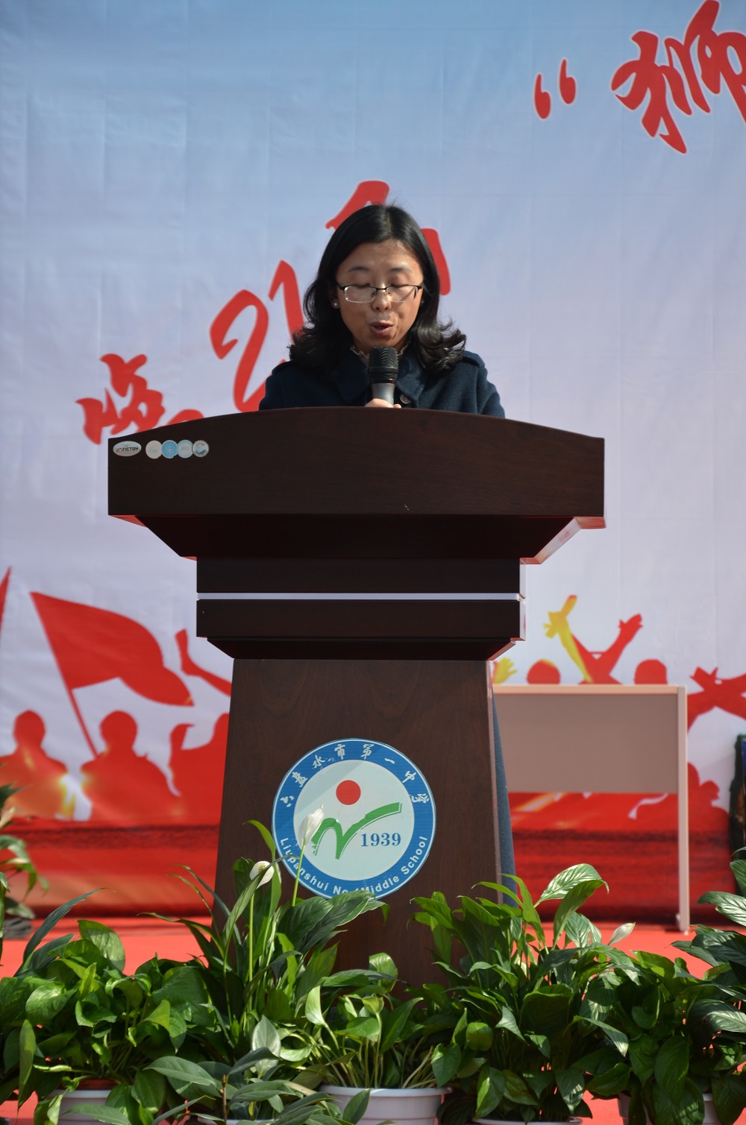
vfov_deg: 14.9
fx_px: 4307
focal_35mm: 138
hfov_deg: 9.9
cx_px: 373
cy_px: 562
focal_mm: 92
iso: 100
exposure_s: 1/250
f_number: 8
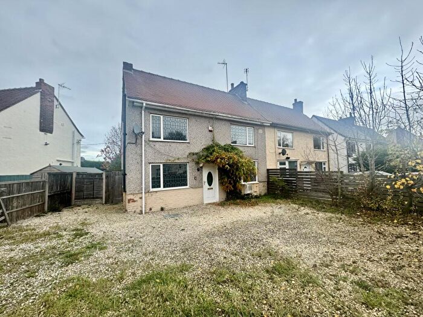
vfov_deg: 85.7
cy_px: 158
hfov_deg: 102.1
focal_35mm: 14
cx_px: 212
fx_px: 171
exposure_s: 1/135
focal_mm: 2.22
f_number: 2.2
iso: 40
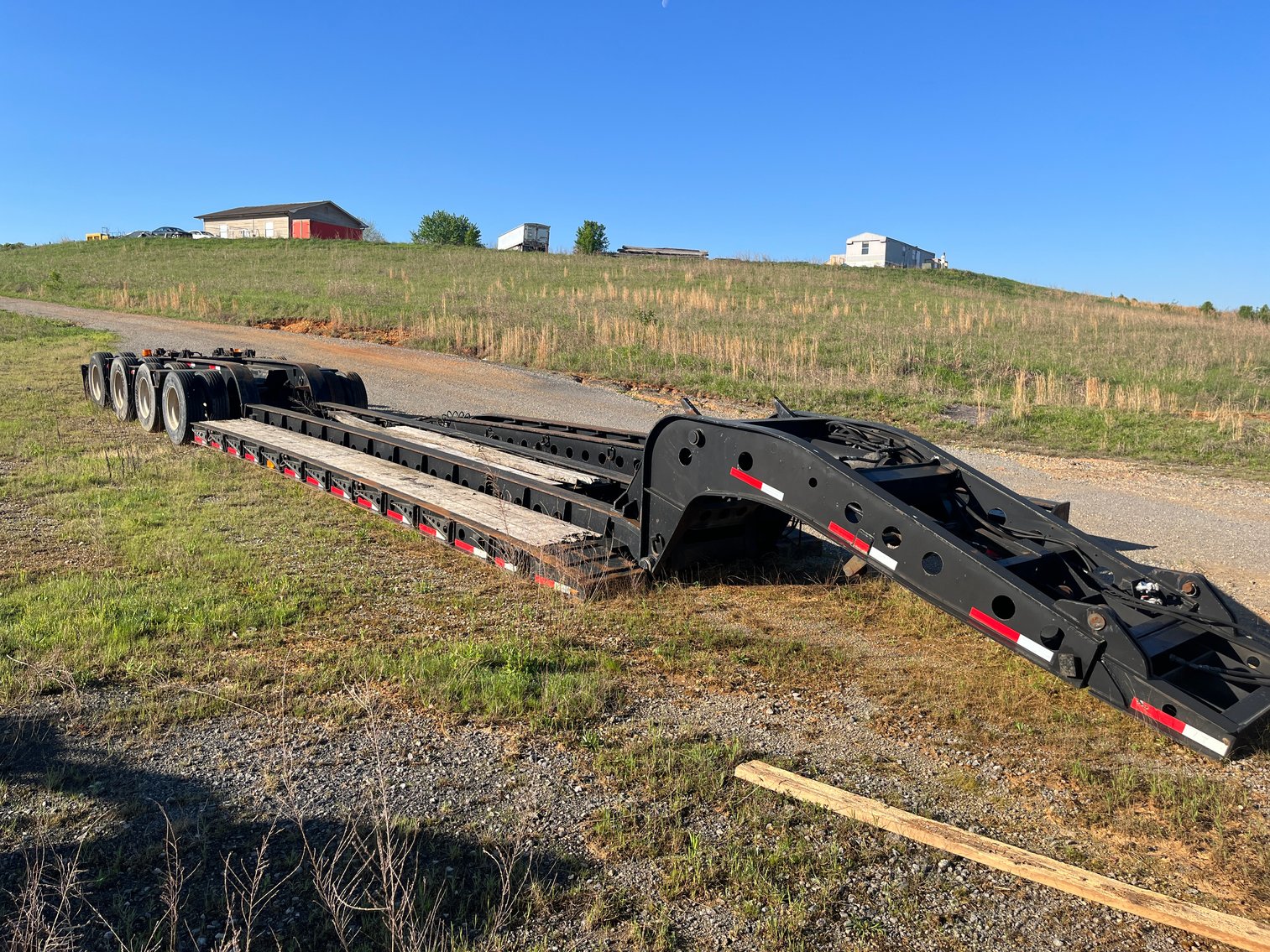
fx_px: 954
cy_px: 476
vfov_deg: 53.1
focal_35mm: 26
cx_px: 635
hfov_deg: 67.3
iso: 50
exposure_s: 1/2222
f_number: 1.6
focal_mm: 5.1
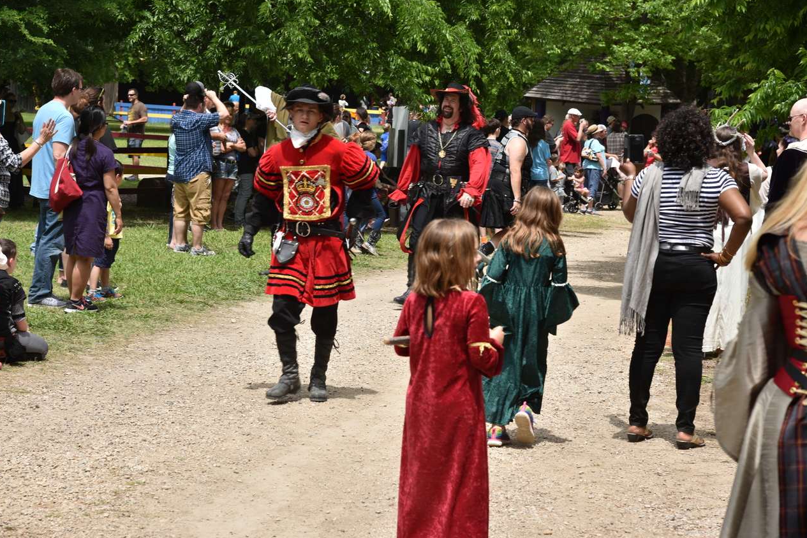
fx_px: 1928
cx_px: 400
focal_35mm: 86
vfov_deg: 15.9
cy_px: 270
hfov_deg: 23.6
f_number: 8
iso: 100
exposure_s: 1/250
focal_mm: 85
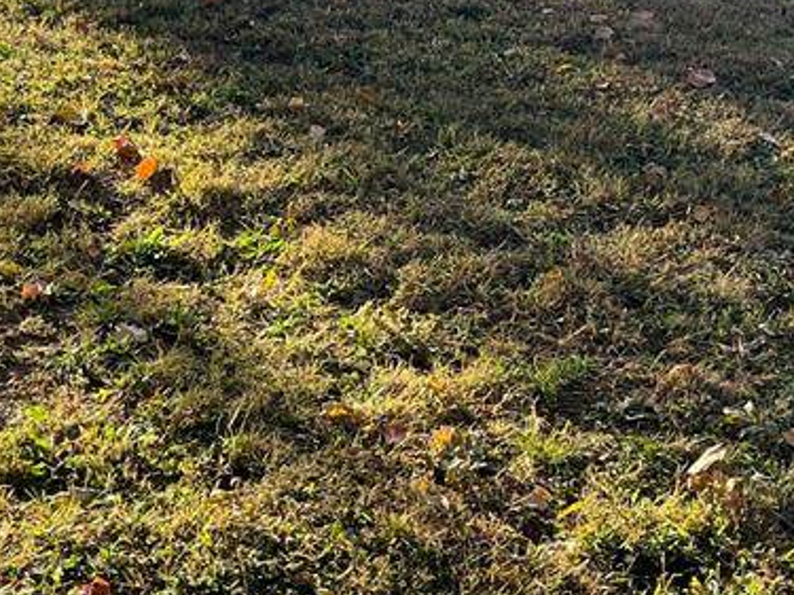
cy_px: 144
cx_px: 428
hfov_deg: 27.4
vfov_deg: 20.5
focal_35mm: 71
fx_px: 1628
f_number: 1.6
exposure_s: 1/676
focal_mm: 5.1
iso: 50
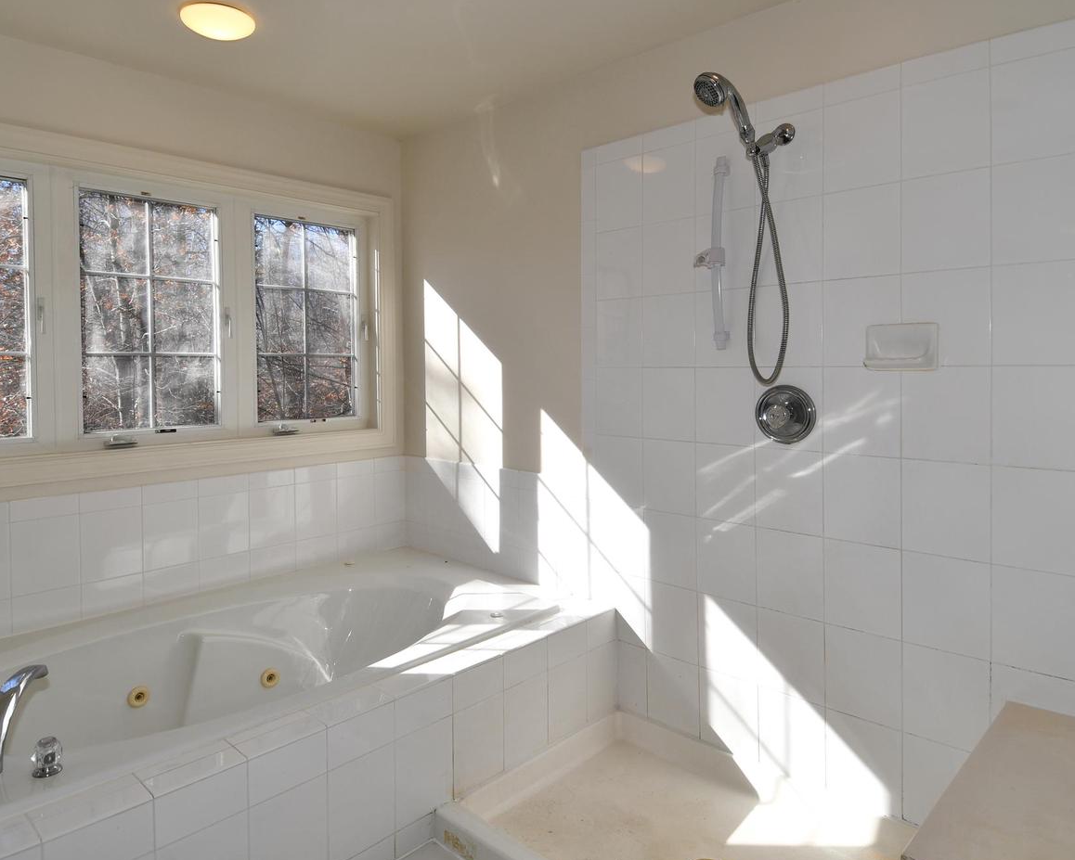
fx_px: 668
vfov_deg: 65.5
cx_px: 459
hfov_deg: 77.1
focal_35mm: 21
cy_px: 428
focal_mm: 12
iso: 100
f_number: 6.3
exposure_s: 1/160
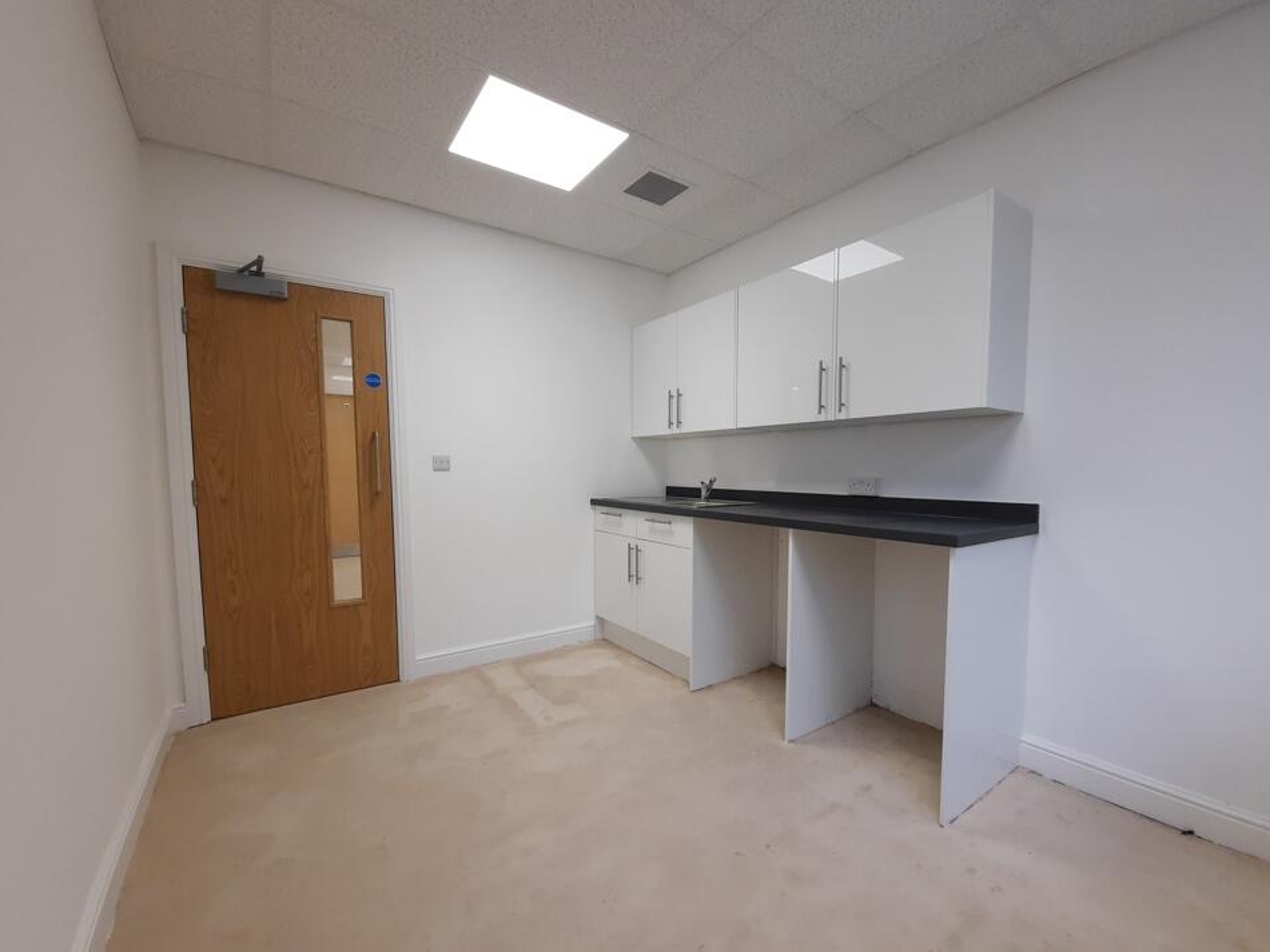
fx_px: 514
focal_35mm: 14
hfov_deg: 102.0
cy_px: 493
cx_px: 672
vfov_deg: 85.6
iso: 64
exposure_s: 1/50
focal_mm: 1.74
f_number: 2.2
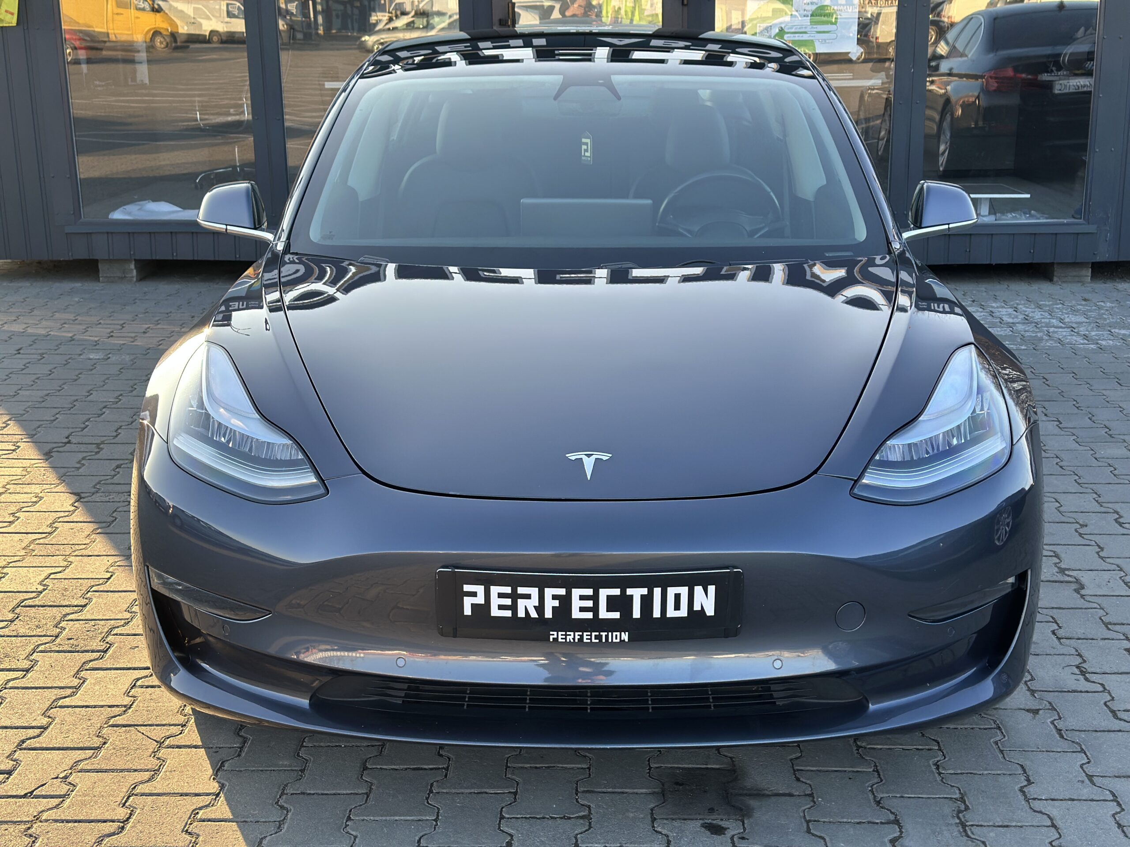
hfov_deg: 39.7
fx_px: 1567
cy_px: 424
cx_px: 565
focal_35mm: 48
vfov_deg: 30.3
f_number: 1.78
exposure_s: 1/506
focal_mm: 6.86
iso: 80
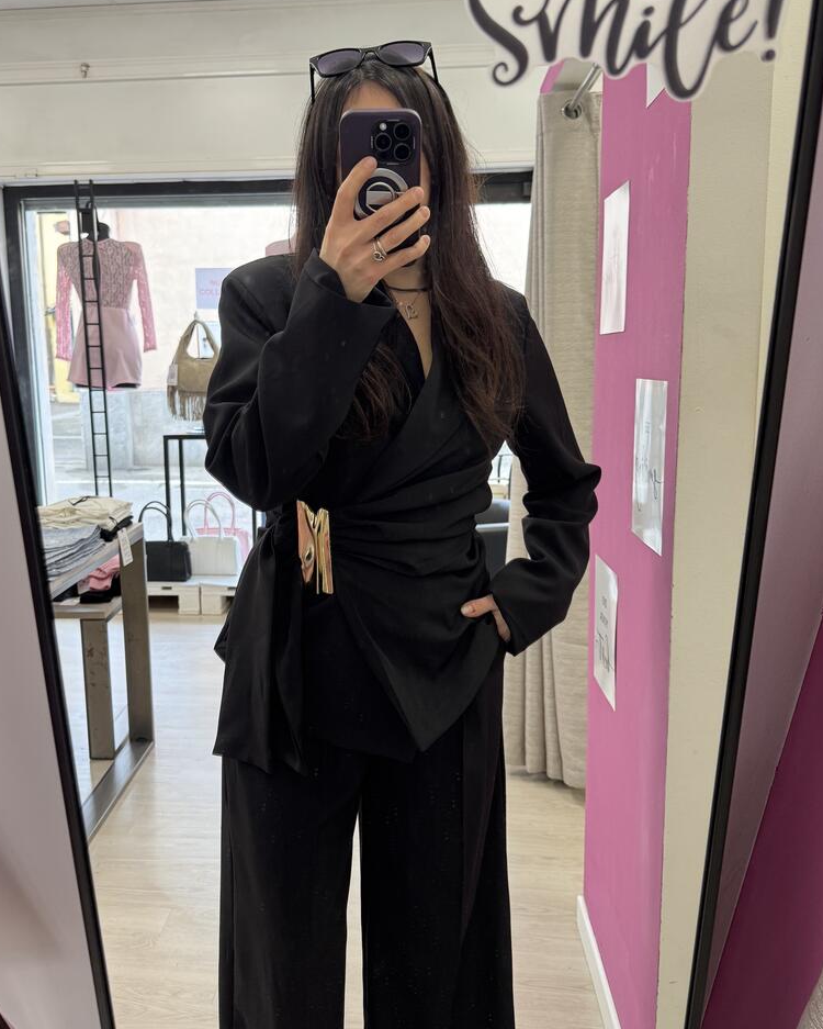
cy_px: 493
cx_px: 338
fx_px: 913
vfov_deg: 58.7
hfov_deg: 48.3
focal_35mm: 30
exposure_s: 1/100
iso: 125
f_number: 1.78
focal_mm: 6.76
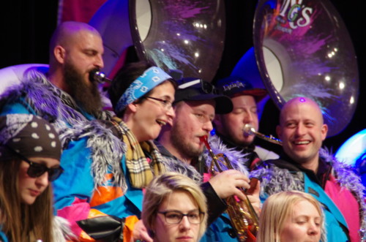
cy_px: 121
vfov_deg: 4.6
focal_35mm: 300
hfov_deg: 6.9
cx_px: 183
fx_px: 3043
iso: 3200
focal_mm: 200
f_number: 6.3
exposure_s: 1/40
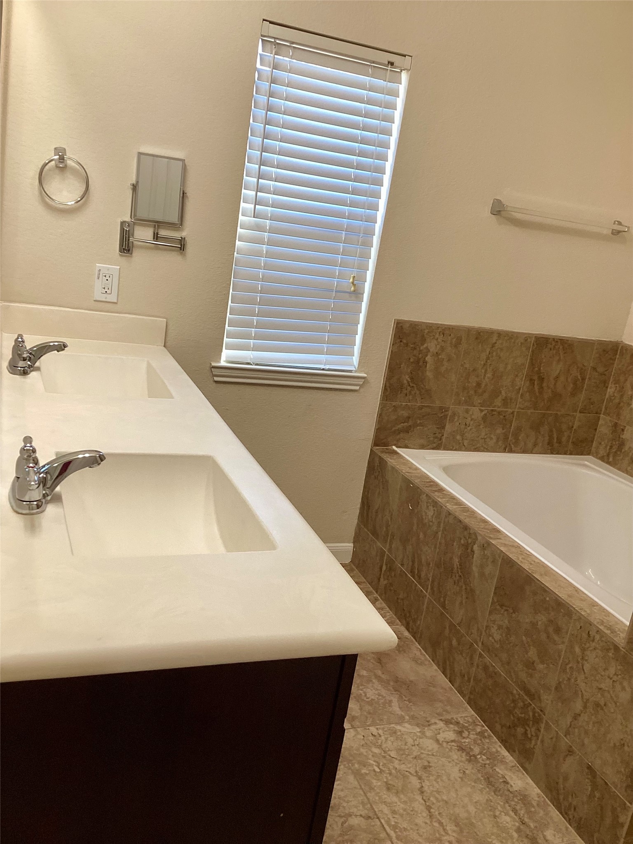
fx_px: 756
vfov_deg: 58.4
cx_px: 316
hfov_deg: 45.4
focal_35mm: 31
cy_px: 422
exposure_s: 1/60
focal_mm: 3.3
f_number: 2.4
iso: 64
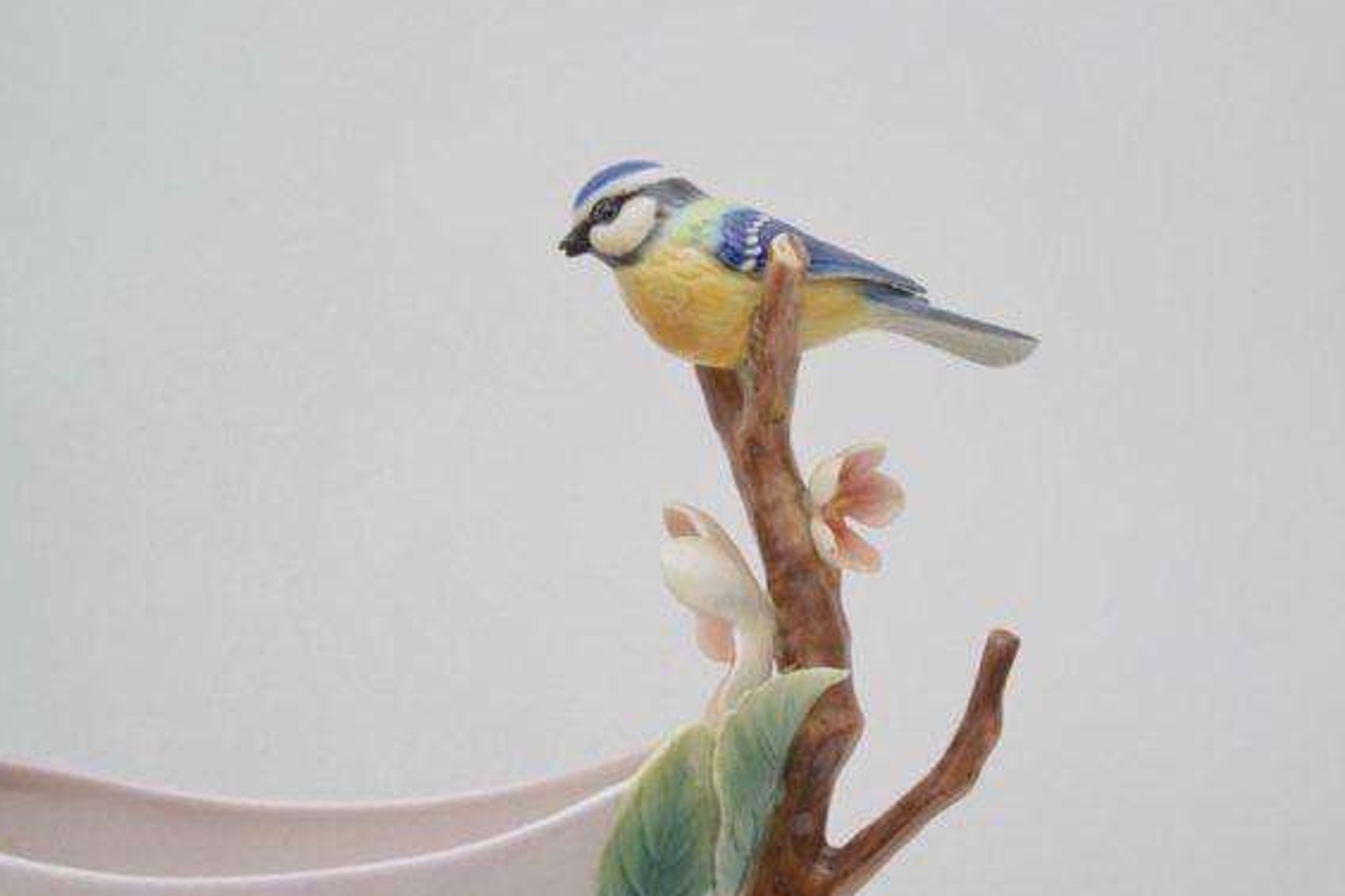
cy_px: 421
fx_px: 3495
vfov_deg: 14.6
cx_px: 737
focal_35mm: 94
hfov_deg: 21.8
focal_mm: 55
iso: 800
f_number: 5.6
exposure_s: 1/125
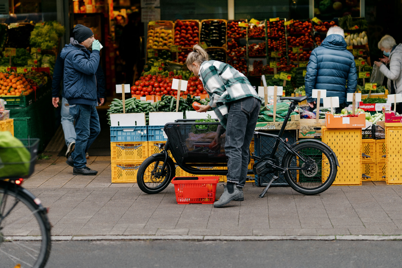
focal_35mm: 39
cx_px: 201
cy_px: 134
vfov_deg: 34.2
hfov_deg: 49.6
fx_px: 435
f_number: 10
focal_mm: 39
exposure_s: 1/100
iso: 100
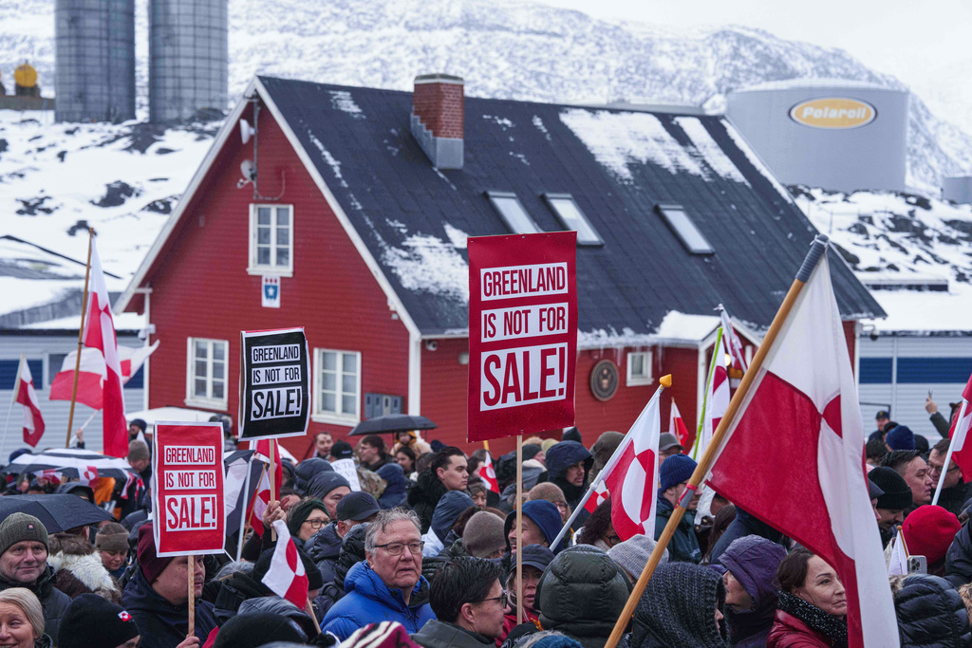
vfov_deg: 19.5
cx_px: 486
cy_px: 324
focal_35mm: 70
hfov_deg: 28.8
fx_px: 1890
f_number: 4.5
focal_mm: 70
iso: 1000
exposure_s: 1/320
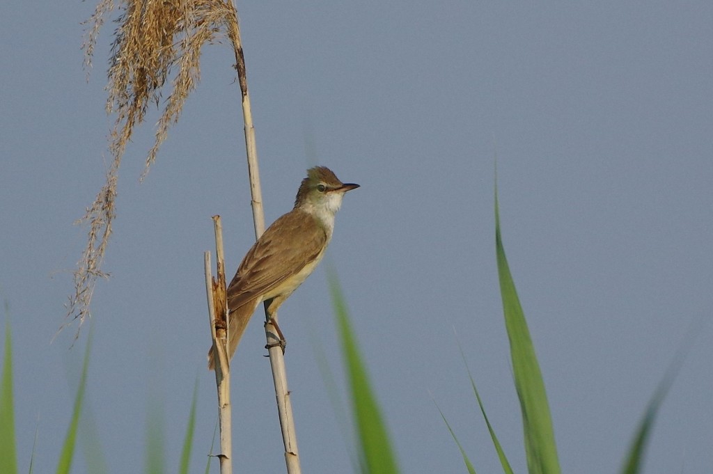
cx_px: 356
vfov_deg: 2.0
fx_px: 13358
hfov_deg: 3.1
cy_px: 237
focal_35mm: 675
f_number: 5.6
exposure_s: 1/3000
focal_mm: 450
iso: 400
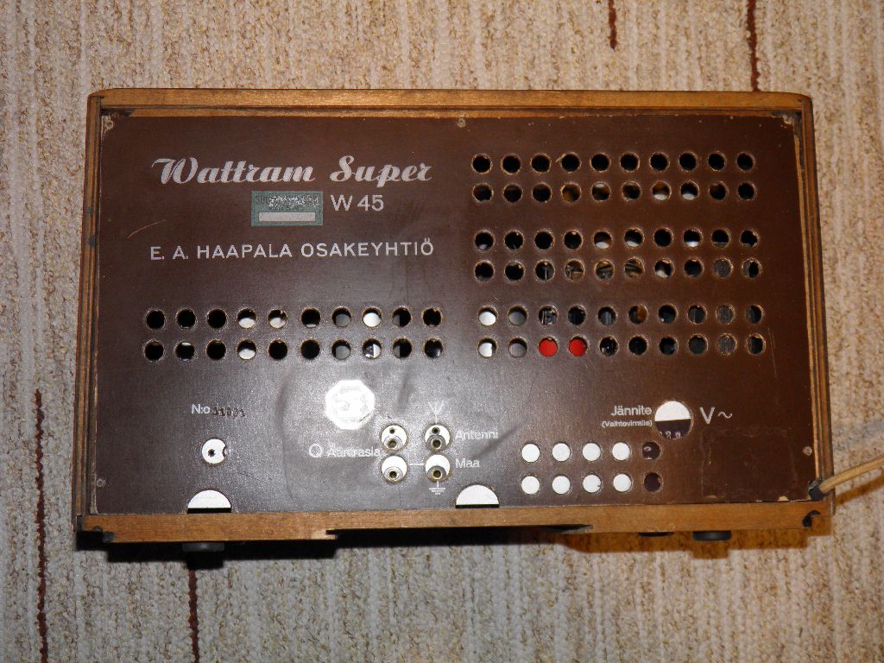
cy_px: 332
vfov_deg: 29.7
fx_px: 1251
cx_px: 442
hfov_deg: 38.9
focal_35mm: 49
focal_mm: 8.9
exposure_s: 1/80
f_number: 3.5
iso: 100
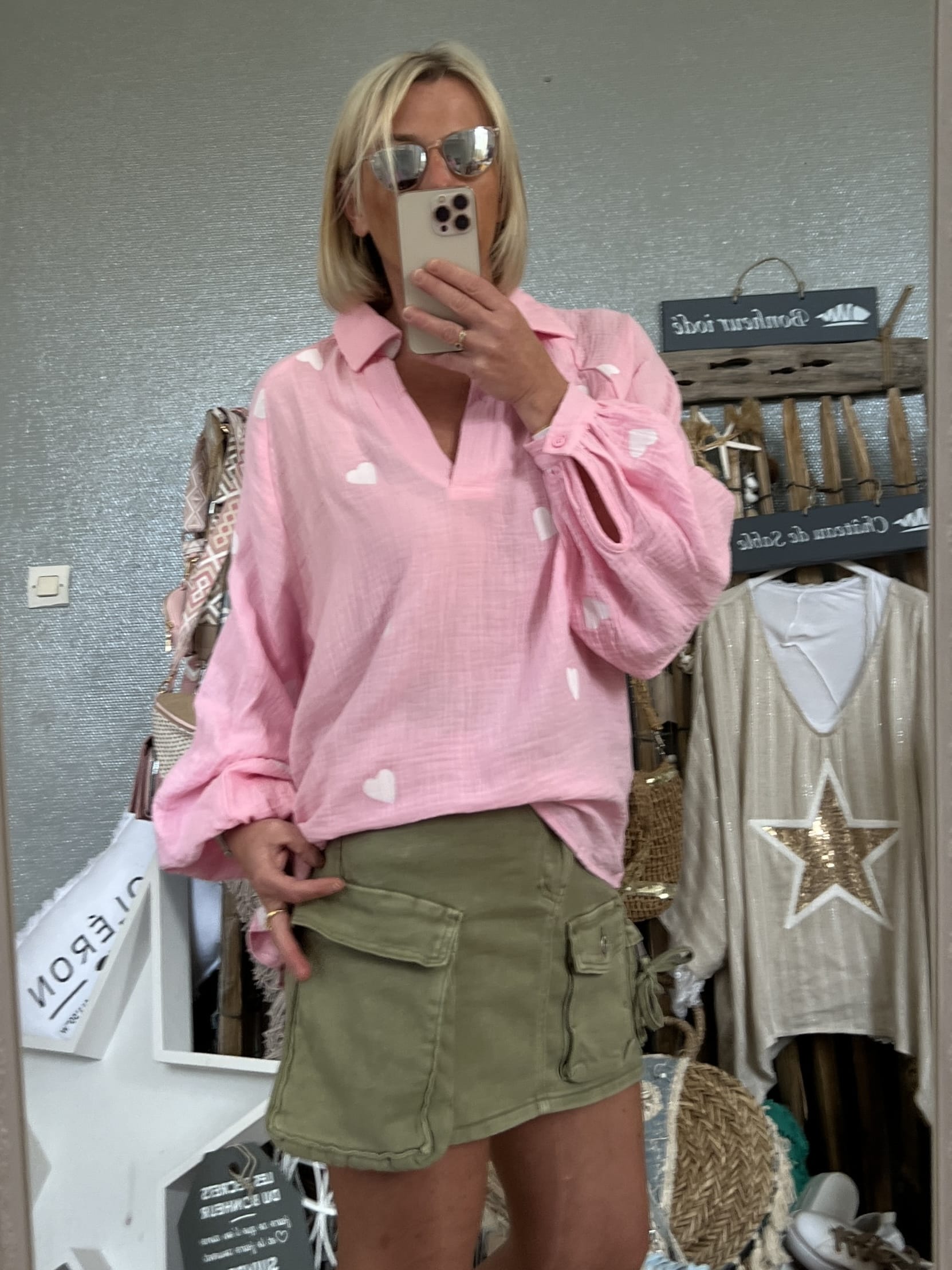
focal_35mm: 26
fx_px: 953
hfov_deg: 53.1
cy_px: 635
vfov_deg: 67.3
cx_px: 476
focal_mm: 5.7
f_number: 1.5
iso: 80
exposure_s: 1/121
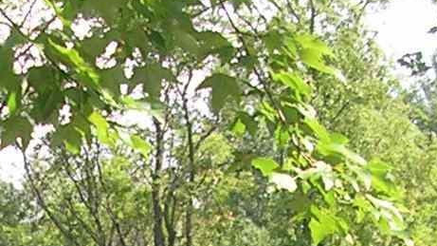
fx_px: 2131
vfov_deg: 6.2
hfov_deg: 11.6
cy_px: 655
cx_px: 0
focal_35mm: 184
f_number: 2.8
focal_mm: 5.8
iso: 50
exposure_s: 1/305
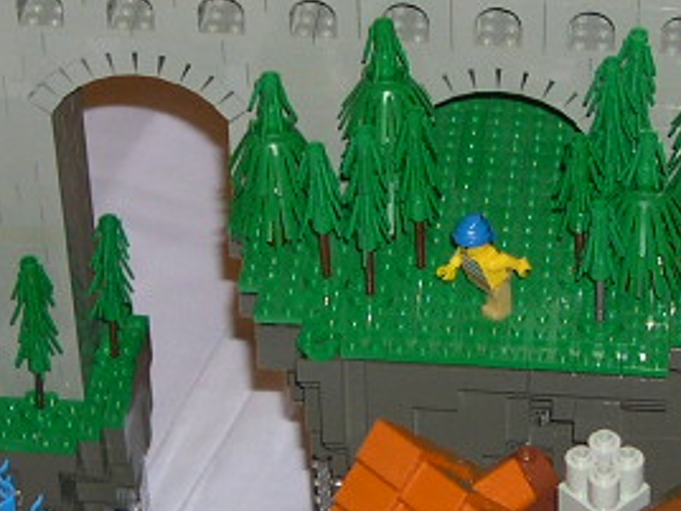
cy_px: 320
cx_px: 478
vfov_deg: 10.2
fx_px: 2853
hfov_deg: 13.6
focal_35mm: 145
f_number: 2.8
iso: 100
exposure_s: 1/60
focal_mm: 8
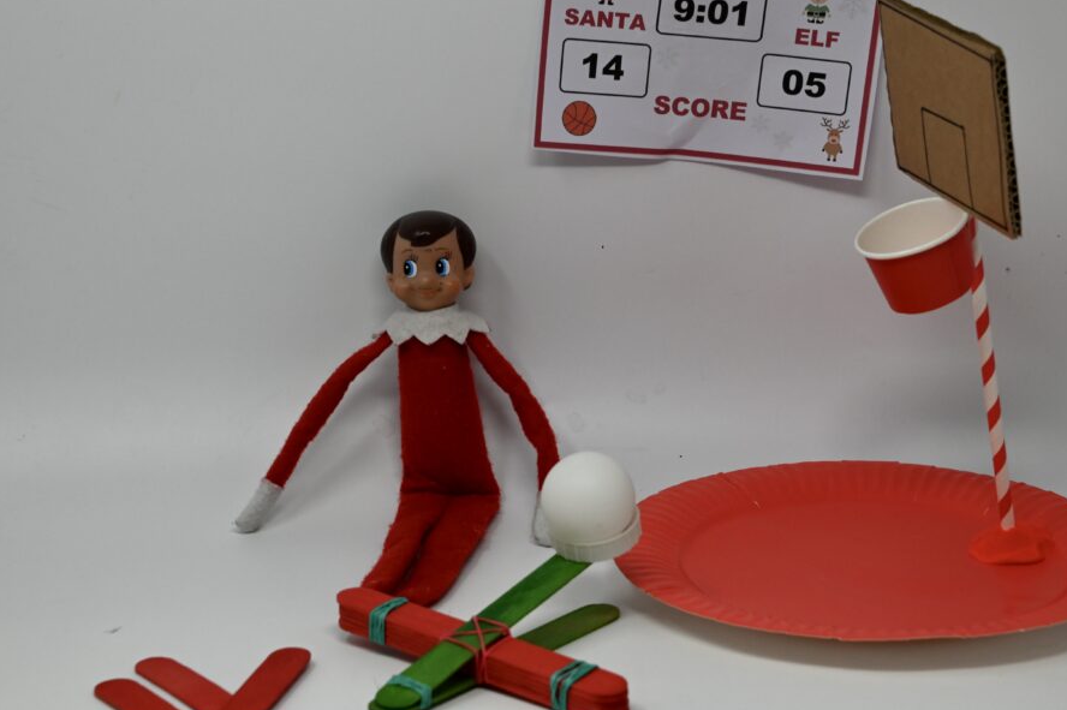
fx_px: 2459
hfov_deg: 24.5
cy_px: 324
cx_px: 594
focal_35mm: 83
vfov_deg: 16.4
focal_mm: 72
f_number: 8
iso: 1250
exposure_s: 1/125
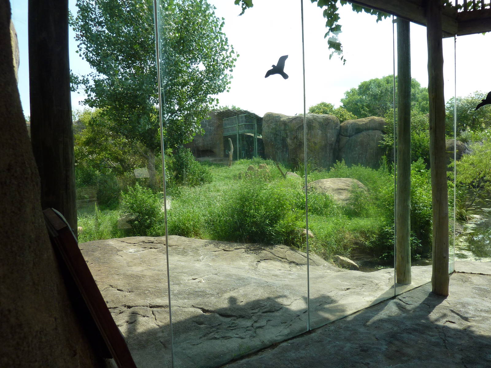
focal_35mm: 25
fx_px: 355
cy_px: 184
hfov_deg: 69.4
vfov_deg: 54.9
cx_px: 246
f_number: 3.3
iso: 125
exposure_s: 1/500
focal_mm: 4.1
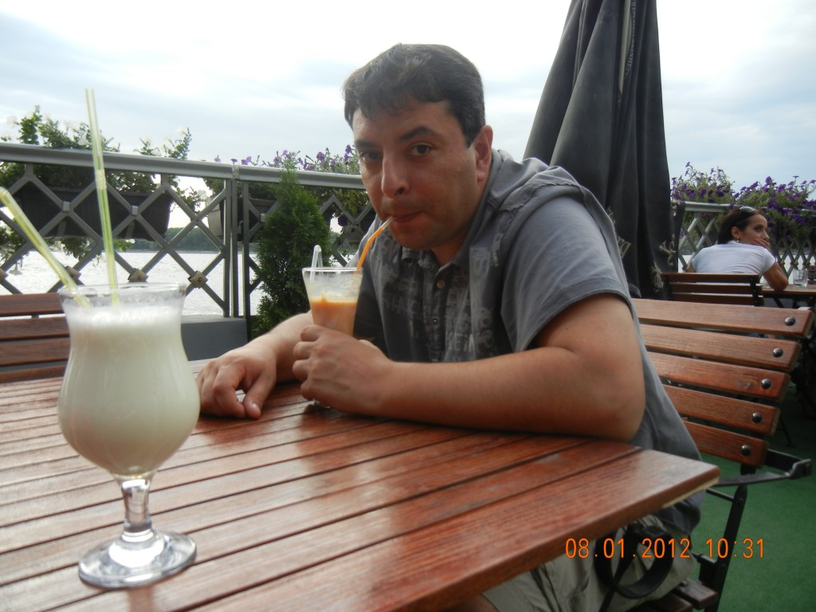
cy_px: 306
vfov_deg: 46.8
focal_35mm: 30
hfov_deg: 60.0
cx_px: 408
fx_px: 707
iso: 160
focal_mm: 5.4
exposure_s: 1/333
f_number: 3.5
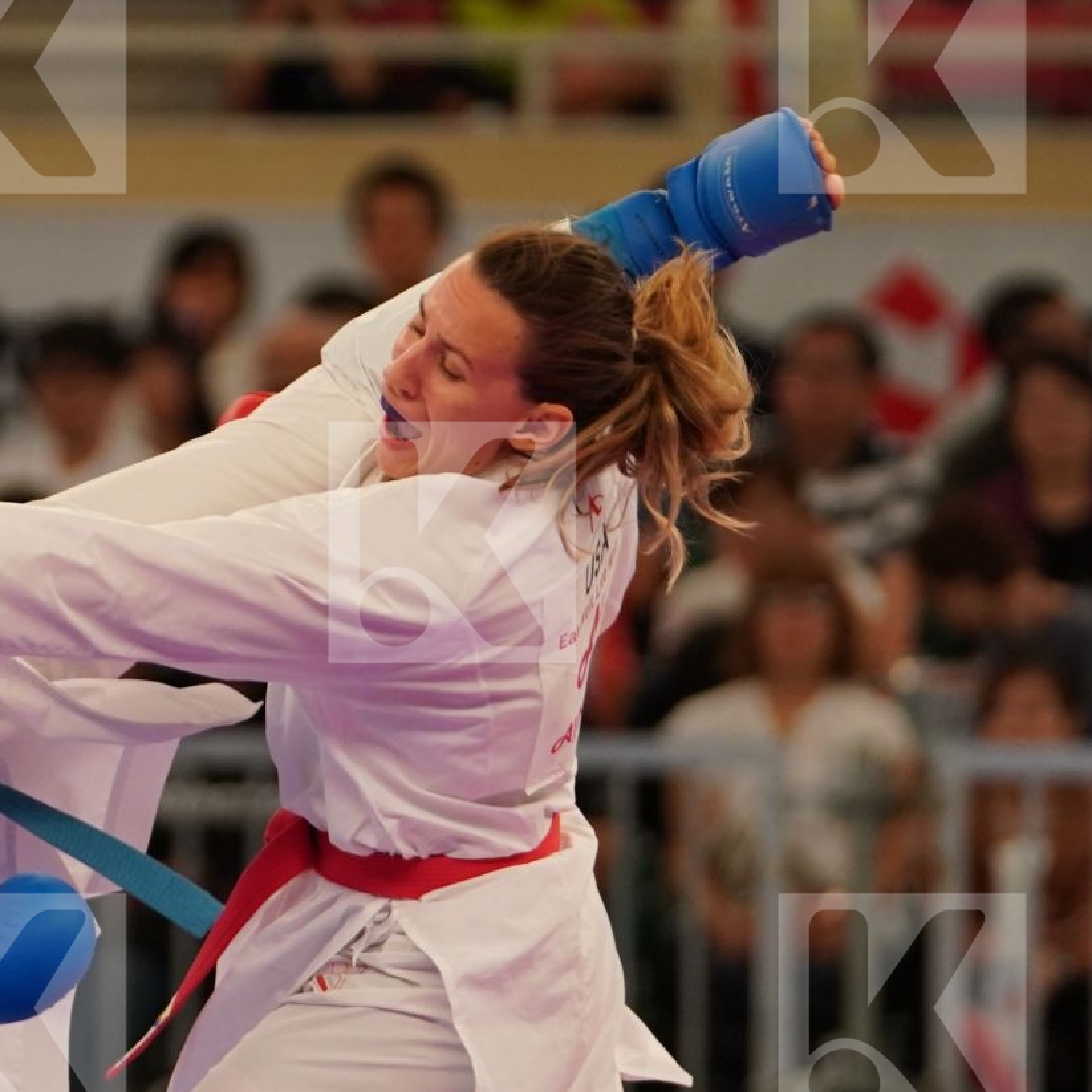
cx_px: 3
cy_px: 543
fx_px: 17774
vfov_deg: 3.5
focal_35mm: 498
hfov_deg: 3.5
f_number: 2.8
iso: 1600
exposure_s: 1/1000
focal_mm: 179
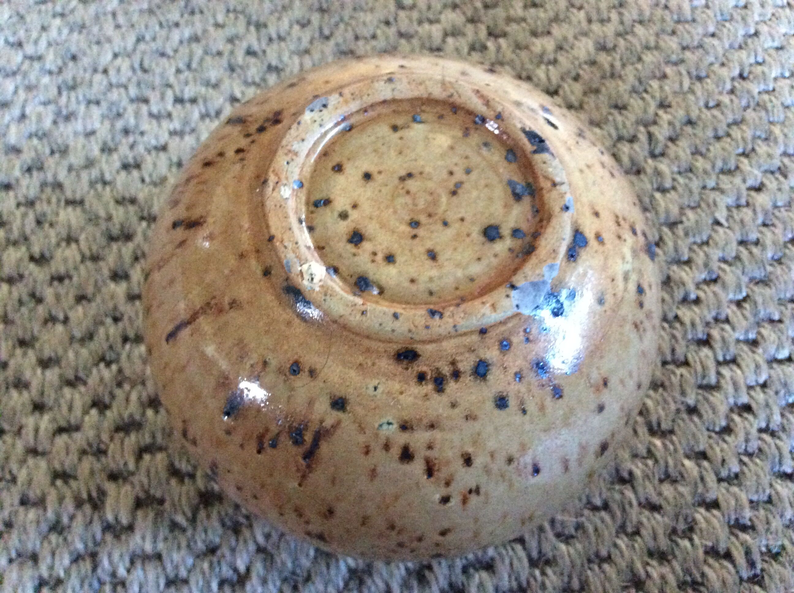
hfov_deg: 56.9
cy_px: 296
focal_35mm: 32
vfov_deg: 44.1
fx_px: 733
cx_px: 397
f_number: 2.4
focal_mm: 3.3
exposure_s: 1/17
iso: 640
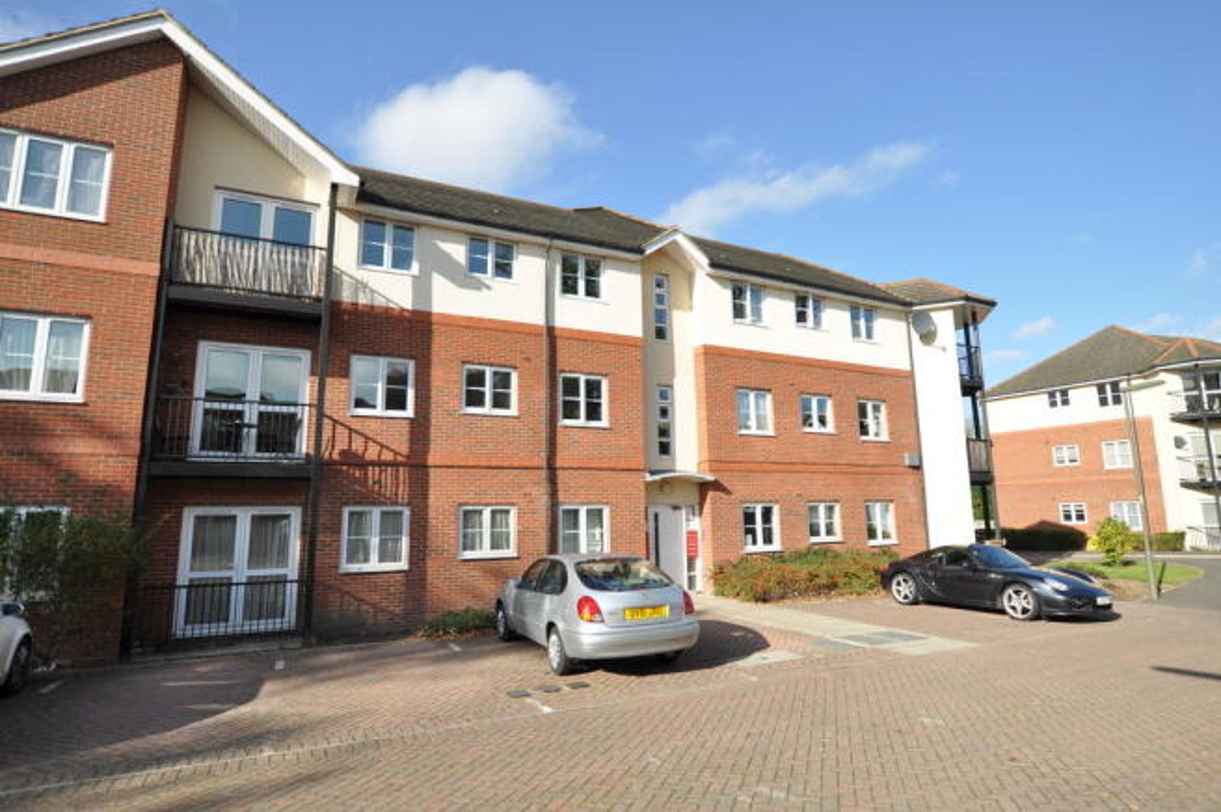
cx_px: 610
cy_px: 406
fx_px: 661
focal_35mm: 20
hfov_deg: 85.5
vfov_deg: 63.1
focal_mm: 13
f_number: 4.5
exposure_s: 1/640
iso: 200
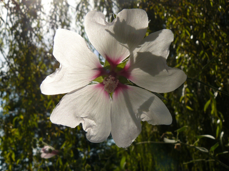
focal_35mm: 36
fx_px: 238
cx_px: 114
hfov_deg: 51.4
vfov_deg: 39.7
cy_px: 86
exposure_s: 1/640
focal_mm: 6
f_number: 5
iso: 100
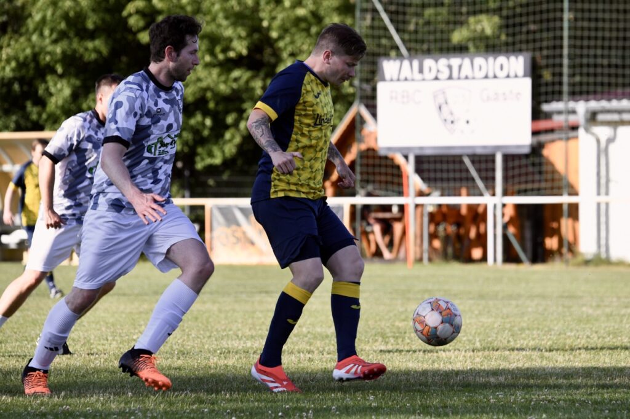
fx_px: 4898
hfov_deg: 7.4
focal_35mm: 280
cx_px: 315
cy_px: 210
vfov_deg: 4.9
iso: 1250
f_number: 7.1
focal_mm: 280
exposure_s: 1/1600
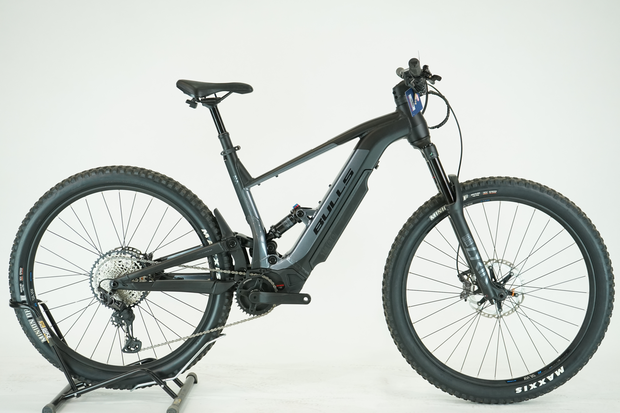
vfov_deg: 25.1
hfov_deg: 36.9
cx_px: 310
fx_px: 930
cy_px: 206
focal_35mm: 54
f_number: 5.6
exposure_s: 1/200
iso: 1600
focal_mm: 54
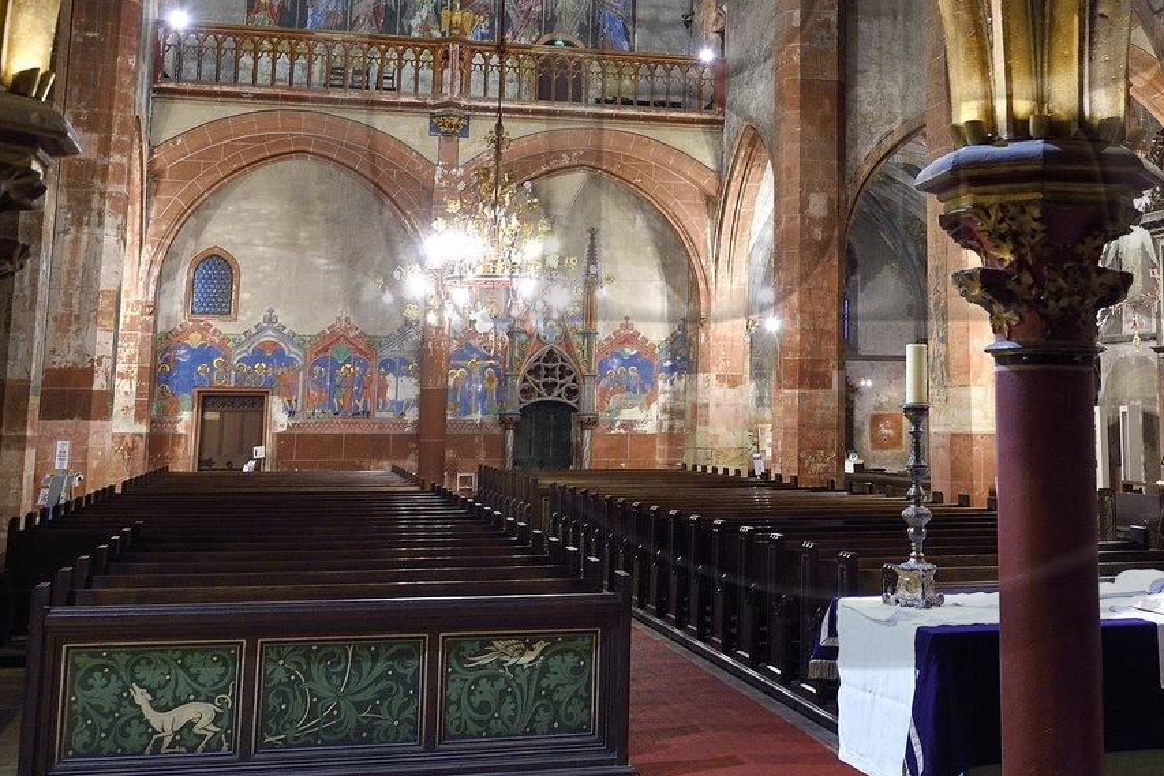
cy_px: 100
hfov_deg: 42.3
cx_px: 868
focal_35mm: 45
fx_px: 1455
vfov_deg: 28.9
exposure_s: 1/6
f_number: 6.3
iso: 1600
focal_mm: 24
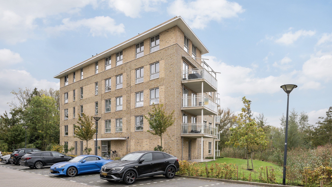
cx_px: 169
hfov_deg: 67.9
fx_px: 246
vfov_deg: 41.4
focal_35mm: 28
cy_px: 107
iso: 400
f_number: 10
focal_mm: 26
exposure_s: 1/125
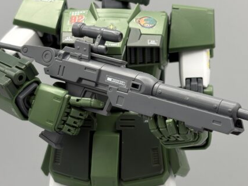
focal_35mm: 98
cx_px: 172
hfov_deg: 19.9
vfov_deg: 15.1
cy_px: 113
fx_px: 702
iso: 32
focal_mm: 5.96
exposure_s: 1/129
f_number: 1.6
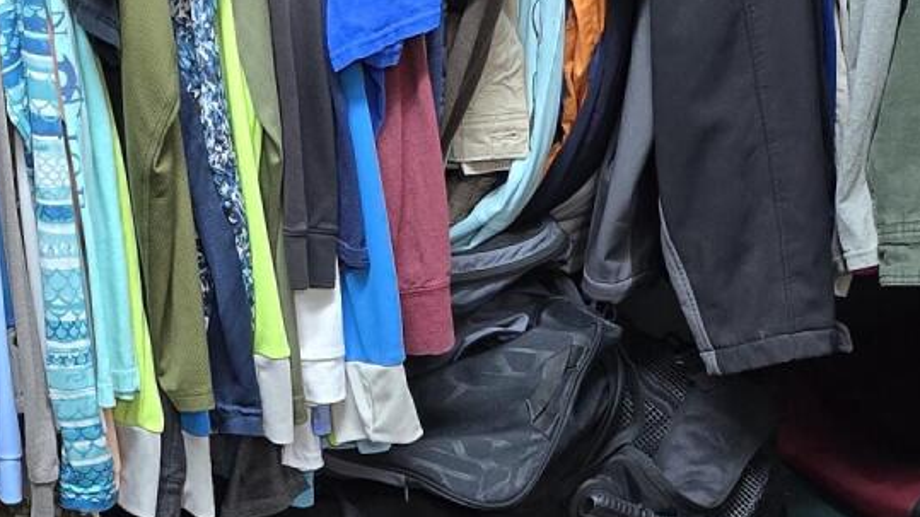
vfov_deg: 12.6
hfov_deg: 22.9
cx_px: 410
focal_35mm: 93
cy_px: 686
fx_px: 2268
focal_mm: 6.3
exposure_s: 1/120
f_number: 1.7
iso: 640
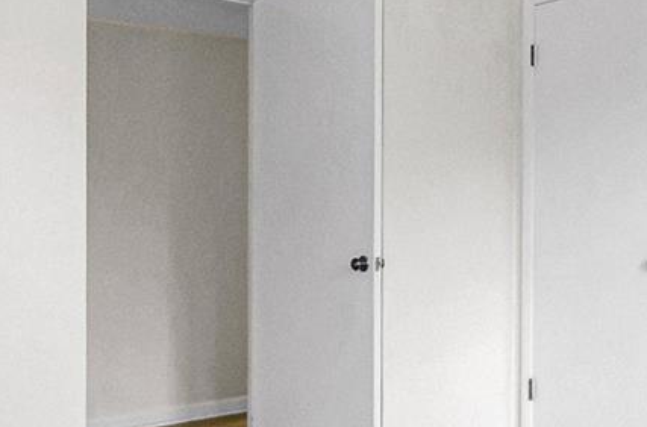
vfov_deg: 29.7
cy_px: 211
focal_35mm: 45
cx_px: 506
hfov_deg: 42.0
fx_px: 806
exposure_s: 1/50
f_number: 7.1
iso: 320
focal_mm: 8
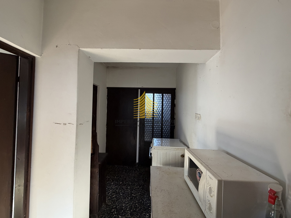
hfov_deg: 102.1
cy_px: 109
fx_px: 118
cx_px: 146
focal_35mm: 14
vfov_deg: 85.7
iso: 320
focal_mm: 2.22
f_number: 2.2
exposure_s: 1/116
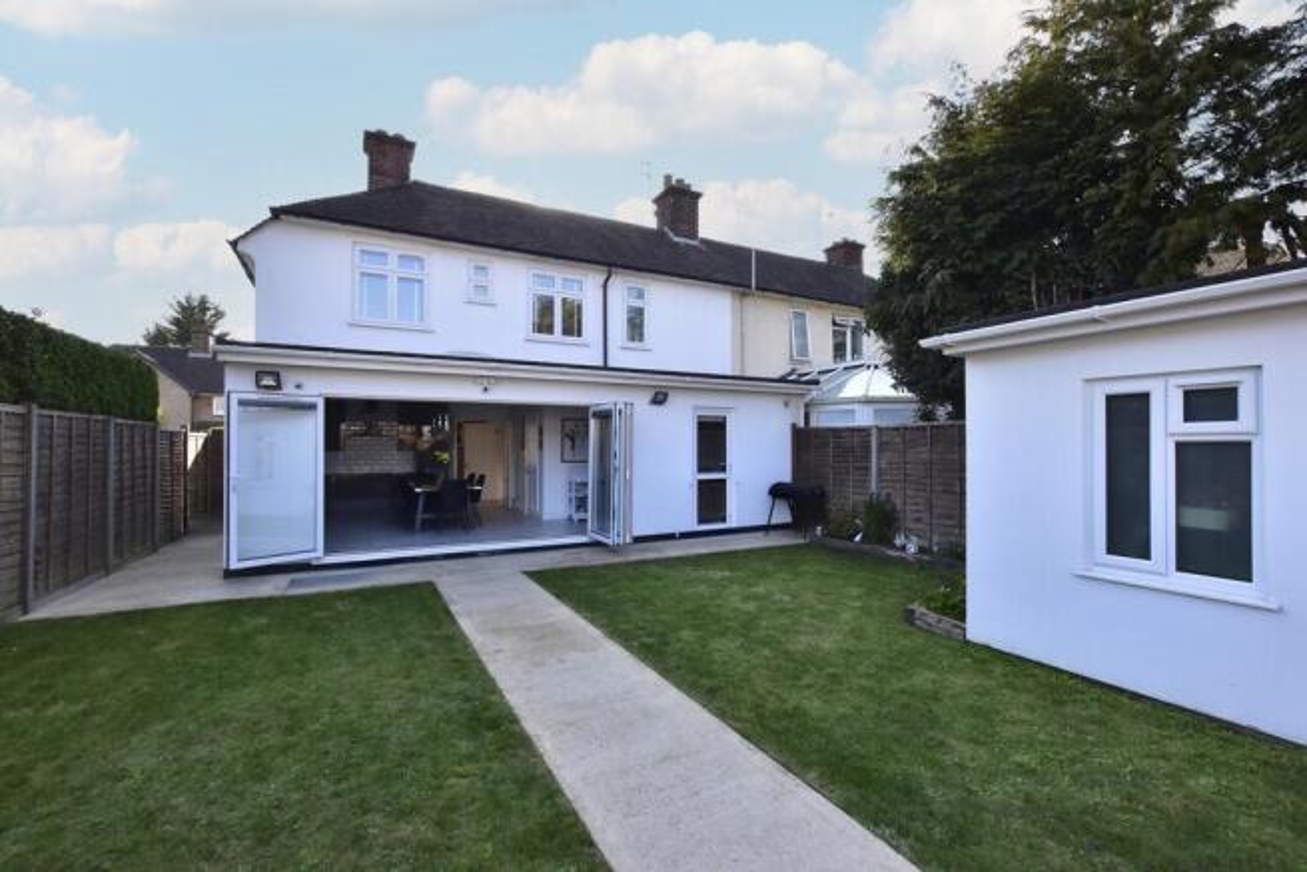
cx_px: 654
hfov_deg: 100.4
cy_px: 436
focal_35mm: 15
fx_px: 545
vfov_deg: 77.4
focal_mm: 10
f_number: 8
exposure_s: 1/250
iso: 640
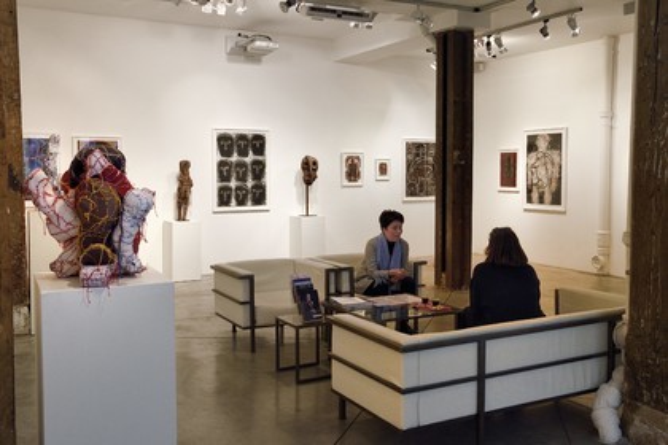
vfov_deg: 38.9
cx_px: 334
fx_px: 631
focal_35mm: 34
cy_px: 222
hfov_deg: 55.8
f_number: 13
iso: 1600
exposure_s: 1/50
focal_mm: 34
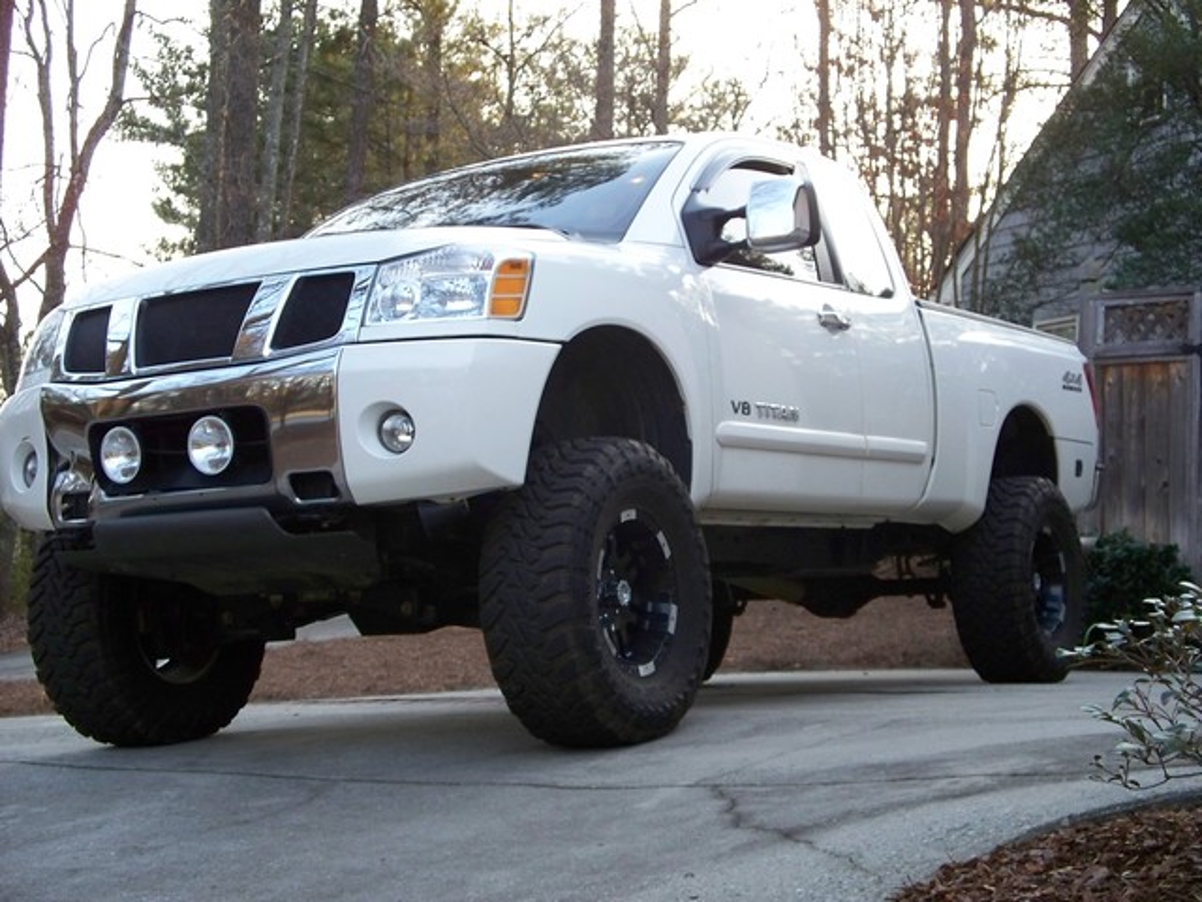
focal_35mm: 61
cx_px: 601
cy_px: 451
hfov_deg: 31.7
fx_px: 2118
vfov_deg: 24.0
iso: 250
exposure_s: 1/160
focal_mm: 12.89
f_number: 3.1
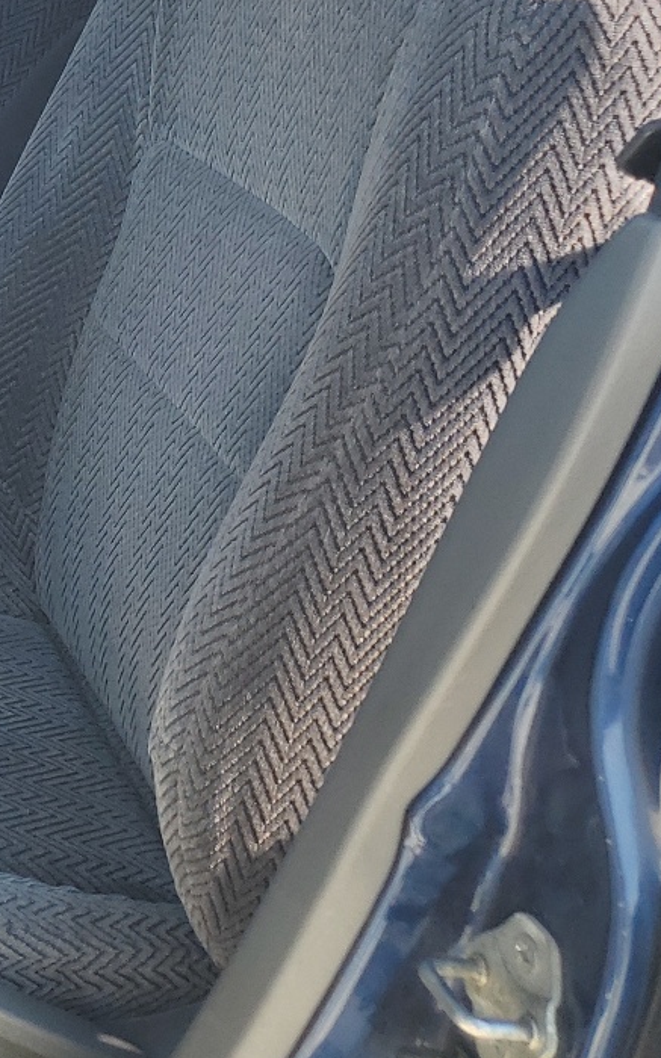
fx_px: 1817
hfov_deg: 17.6
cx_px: -436
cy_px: 218
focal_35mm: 63
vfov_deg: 31.7
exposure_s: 1/476
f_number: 1.5
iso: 50
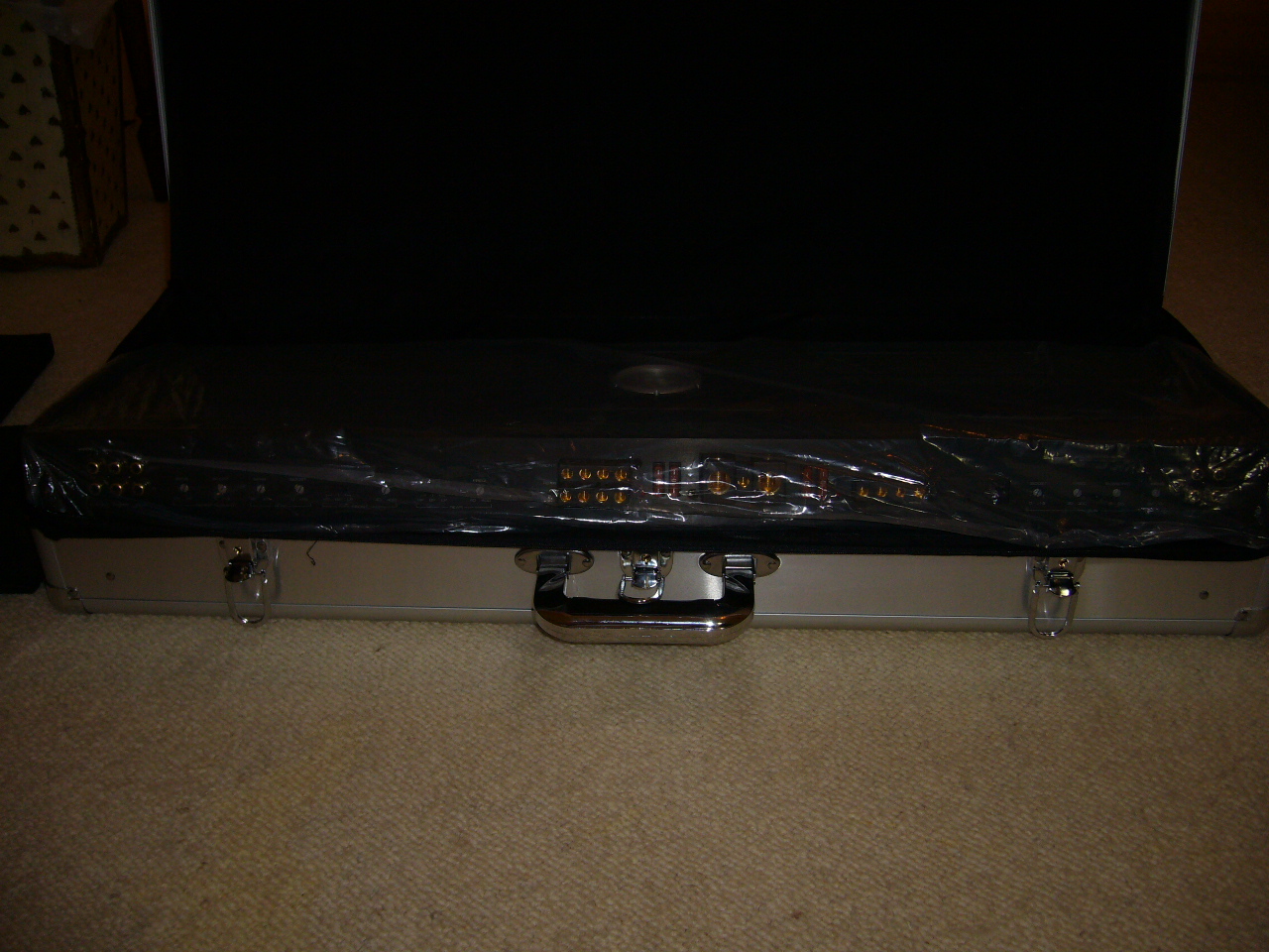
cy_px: 476
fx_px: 1283
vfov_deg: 40.7
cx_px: 634
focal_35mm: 35
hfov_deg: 52.6
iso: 100
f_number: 2.8
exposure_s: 1/60
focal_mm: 5.8
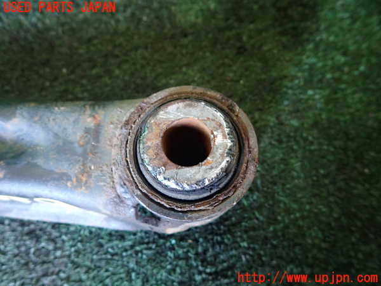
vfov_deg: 54.9
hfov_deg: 69.4
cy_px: 143
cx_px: 190
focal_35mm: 25
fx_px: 275
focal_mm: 4.5
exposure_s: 1/30
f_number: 2
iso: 800
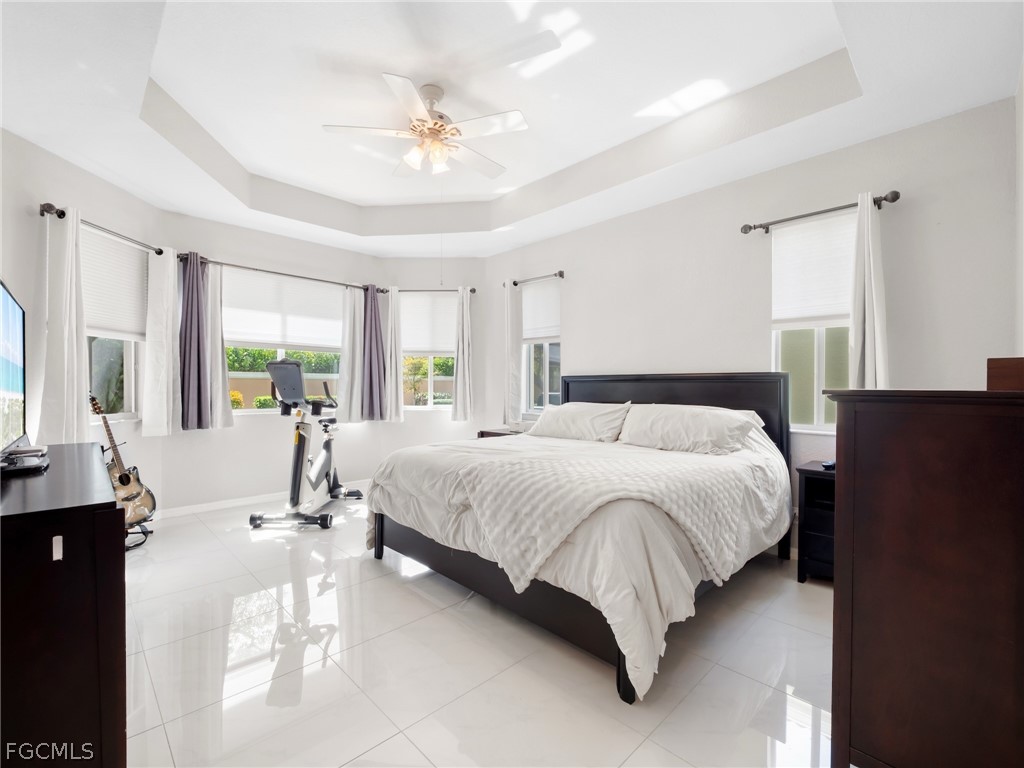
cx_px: 512
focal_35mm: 14
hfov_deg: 102.1
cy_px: 384
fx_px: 414
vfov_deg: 85.7
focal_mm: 7
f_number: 7.1
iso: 200
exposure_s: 1/6
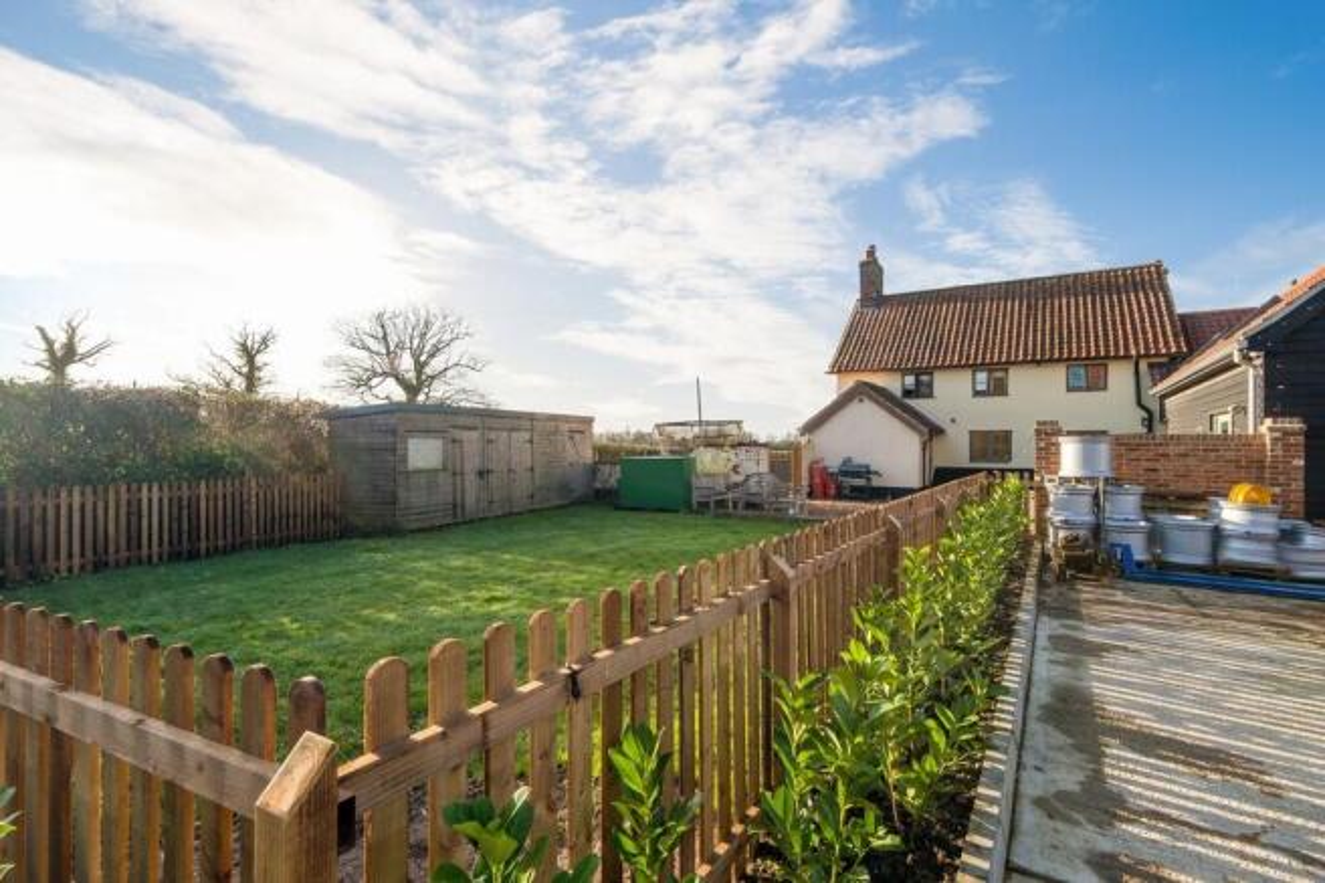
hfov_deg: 93.3
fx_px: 625
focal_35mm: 17
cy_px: 442
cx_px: 662
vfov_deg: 70.4
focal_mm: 11.2
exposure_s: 1/125
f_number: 9
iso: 160
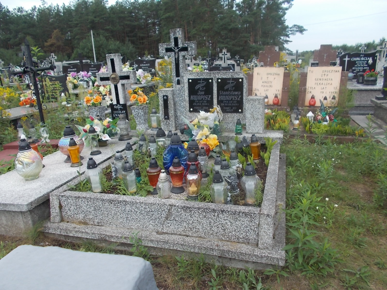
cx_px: 194
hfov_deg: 67.3
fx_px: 291
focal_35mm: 26
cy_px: 145
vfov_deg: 53.1
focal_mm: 4.6
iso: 80
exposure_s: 1/400
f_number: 3.2
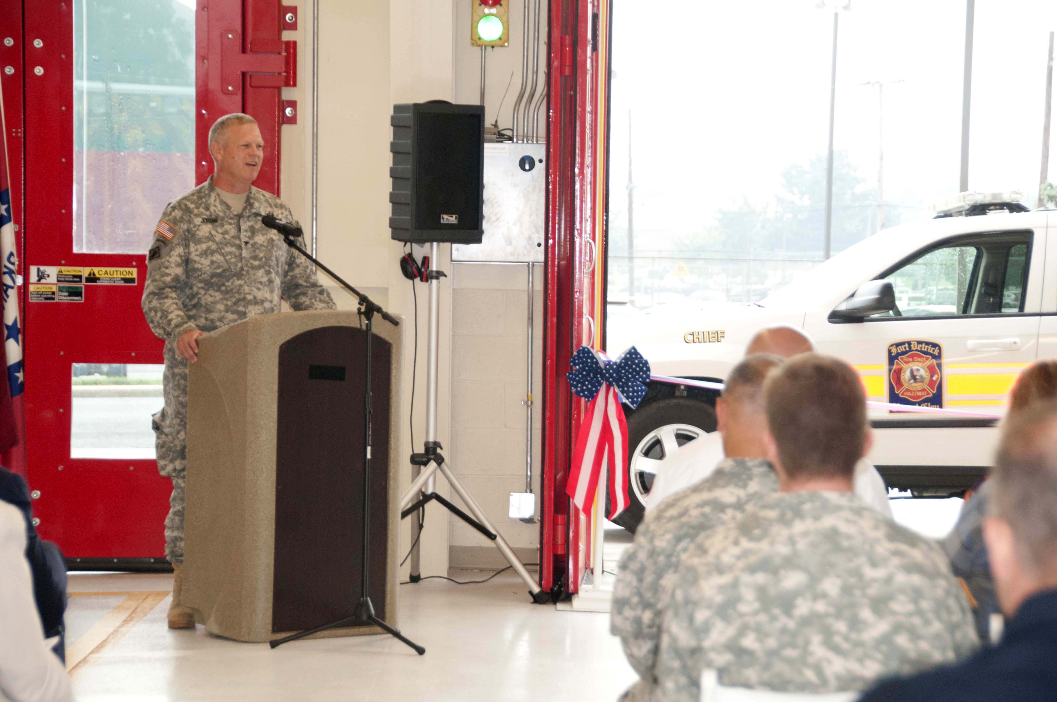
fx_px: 3519
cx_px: 528
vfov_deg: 11.4
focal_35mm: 120
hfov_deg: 17.1
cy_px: 351
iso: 800
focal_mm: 80
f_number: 5
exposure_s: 1/125
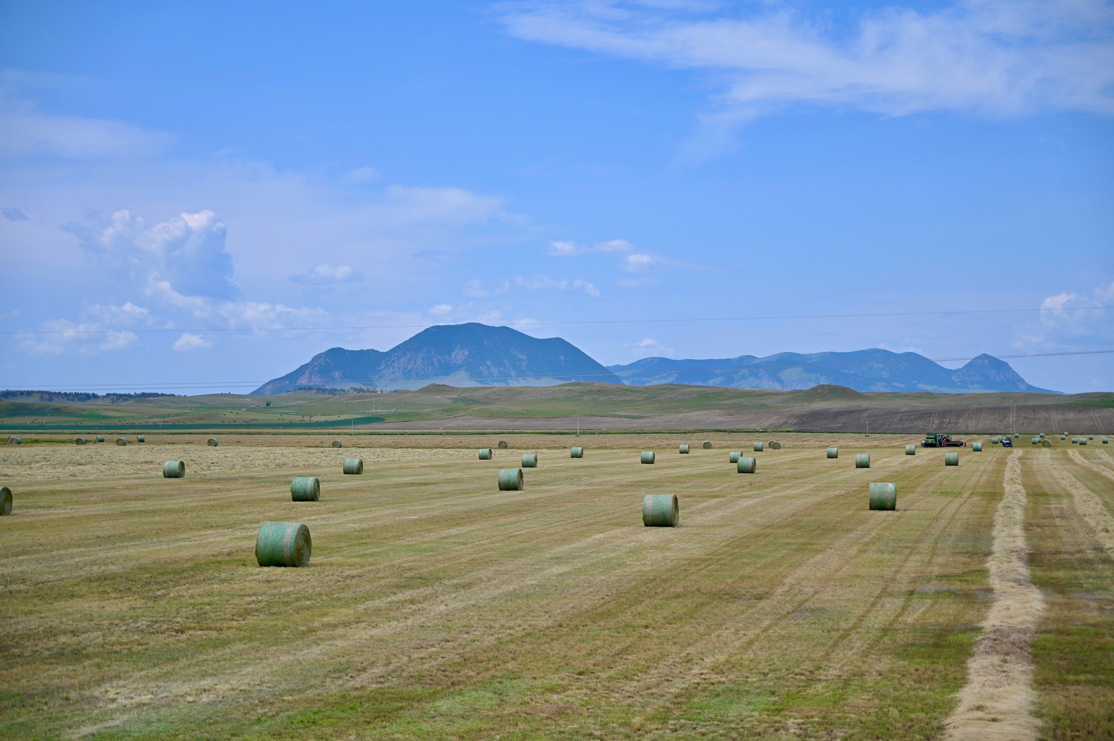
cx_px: 557
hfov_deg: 28.9
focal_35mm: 70
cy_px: 370
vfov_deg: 19.4
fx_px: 2165
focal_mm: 70
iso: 100
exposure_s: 1/1000
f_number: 4
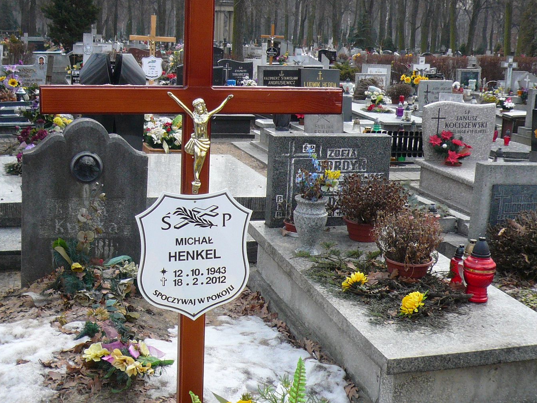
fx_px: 776
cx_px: 243
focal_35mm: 50
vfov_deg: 29.1
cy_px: 180
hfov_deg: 38.1
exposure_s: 1/200
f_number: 2.9
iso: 100
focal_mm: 4.9
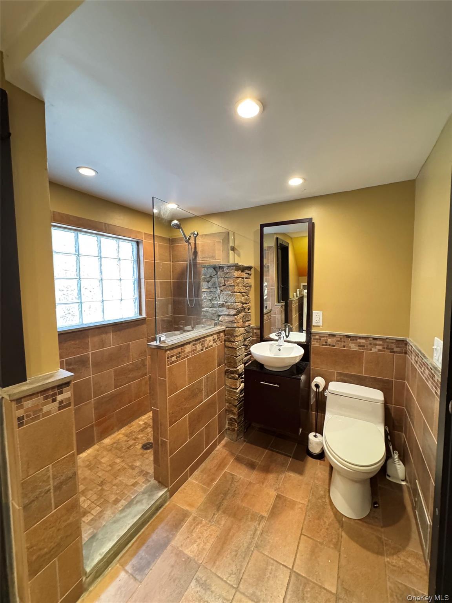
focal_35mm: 14
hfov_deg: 85.7
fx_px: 244
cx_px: 226
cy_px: 302
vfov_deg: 102.1
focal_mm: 2.22
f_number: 2.2
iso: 1000
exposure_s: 1/40
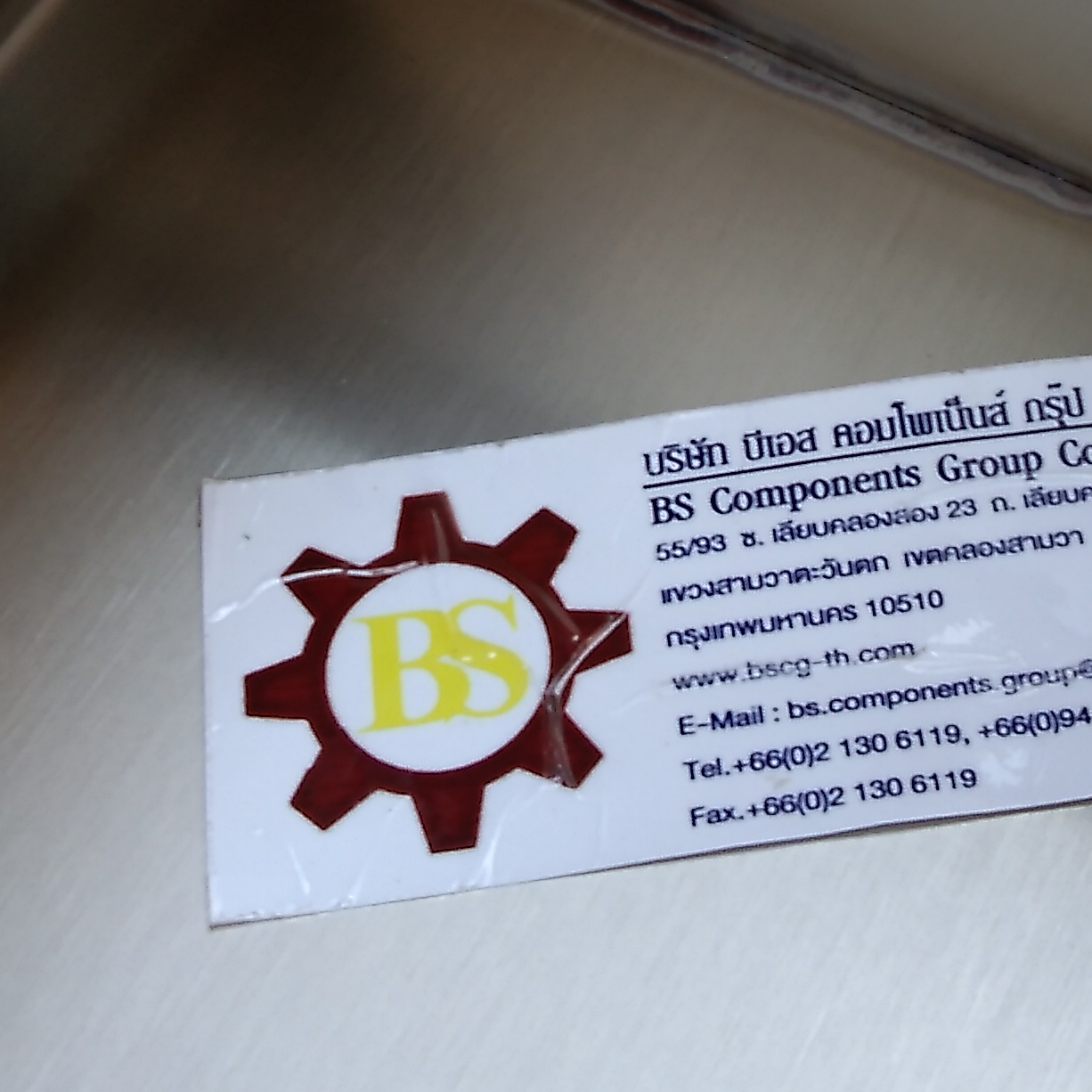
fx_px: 3212
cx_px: 722
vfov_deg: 18.8
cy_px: 41
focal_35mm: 90
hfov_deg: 19.2
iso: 86
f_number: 2.2
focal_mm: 3.65
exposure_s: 1/50
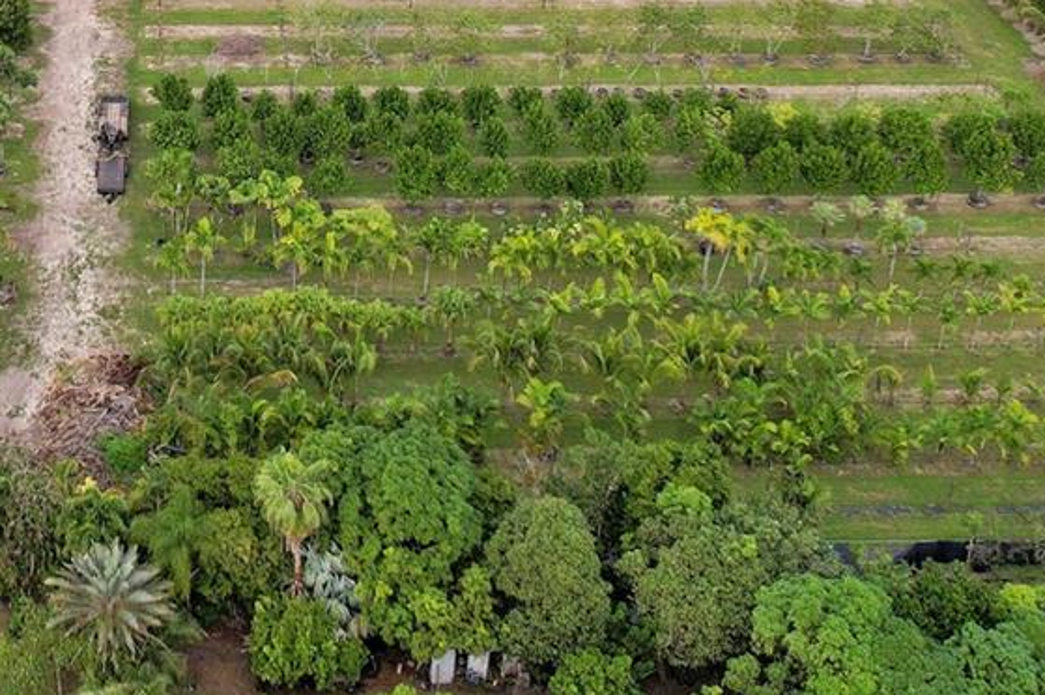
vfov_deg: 19.8
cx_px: 86
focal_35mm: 63
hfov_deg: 30.4
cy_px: -202
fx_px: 1828
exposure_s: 1/730
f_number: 2.8
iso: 100
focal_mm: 8.38
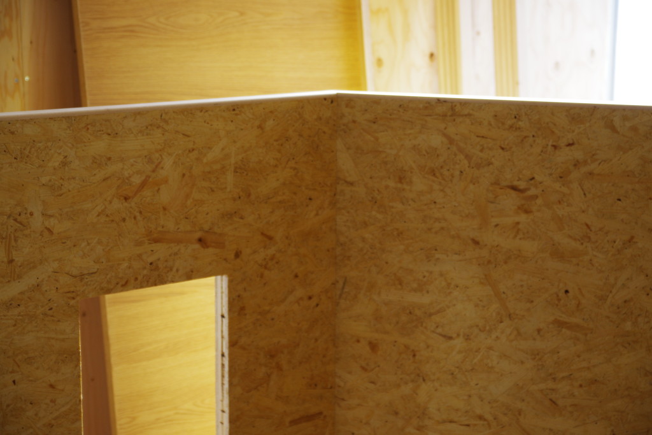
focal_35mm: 75
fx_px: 1358
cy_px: 218
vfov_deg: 18.2
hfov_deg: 27.0
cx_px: 326
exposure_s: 1/125
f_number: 3.2
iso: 200
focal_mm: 50
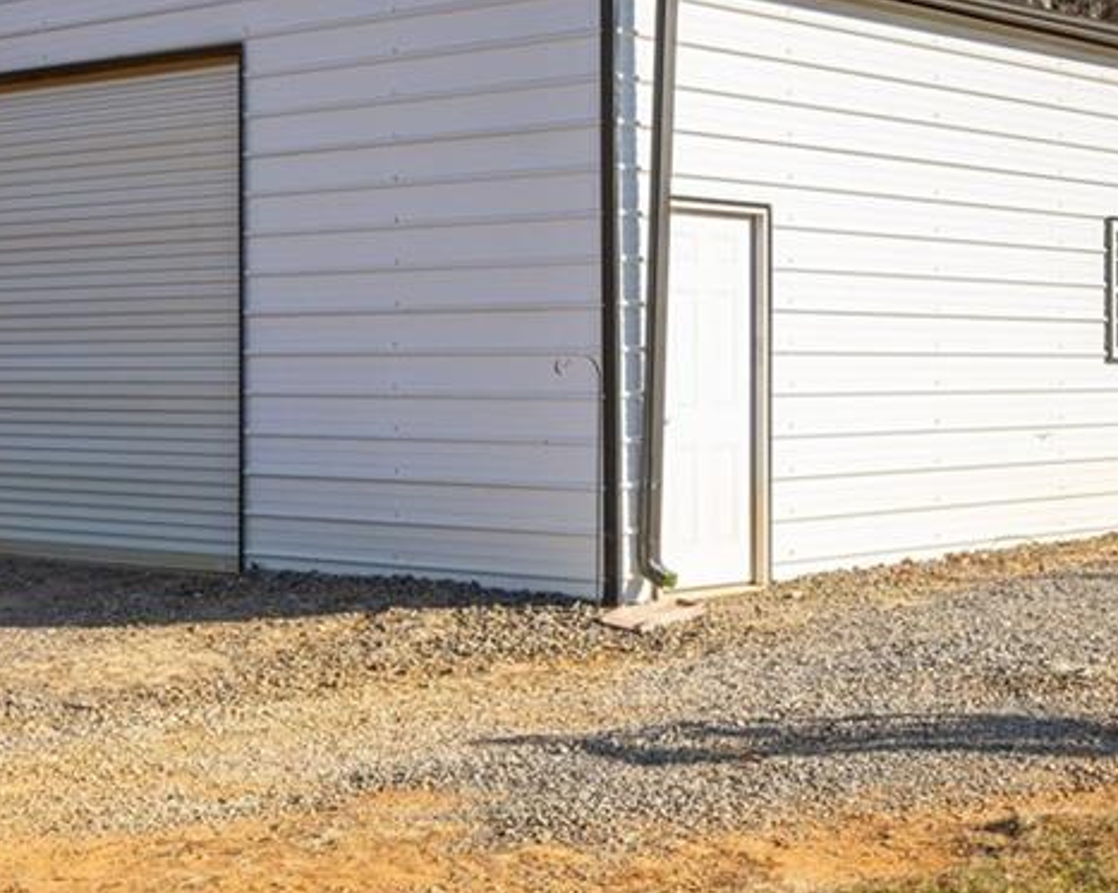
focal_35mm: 72
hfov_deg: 26.4
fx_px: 2381
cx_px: 510
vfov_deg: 21.0
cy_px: 181
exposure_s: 1/200
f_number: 10
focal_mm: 35
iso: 200
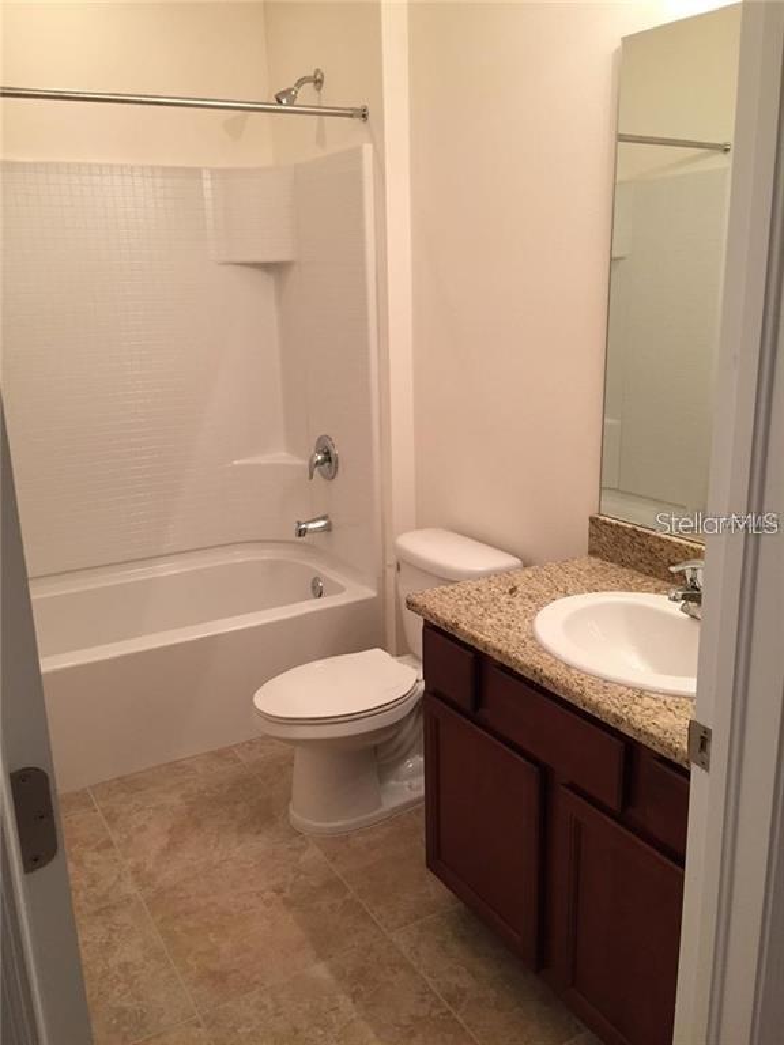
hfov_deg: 48.2
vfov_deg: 61.7
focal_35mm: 29
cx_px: 392
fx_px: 876
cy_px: 522
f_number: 2.2
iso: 100
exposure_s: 1/30
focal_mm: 4.15
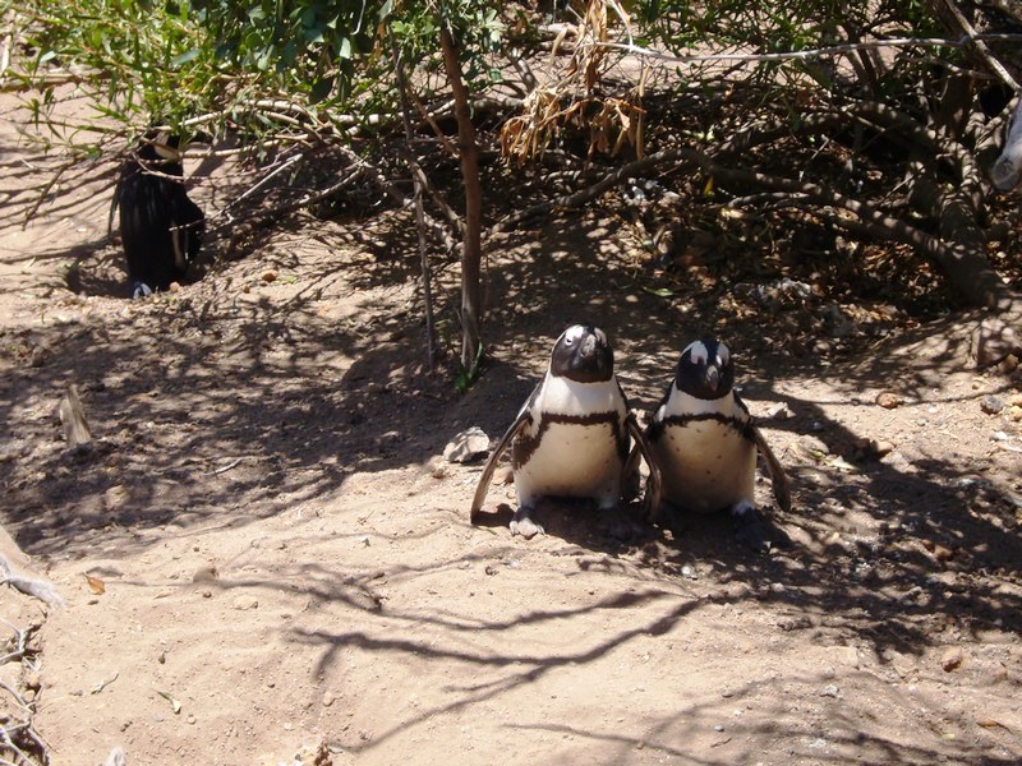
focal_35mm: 102
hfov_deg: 19.3
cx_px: 511
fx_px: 3011
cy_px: 383
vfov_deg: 14.5
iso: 80
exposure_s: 1/160
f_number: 5.6
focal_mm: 16.8
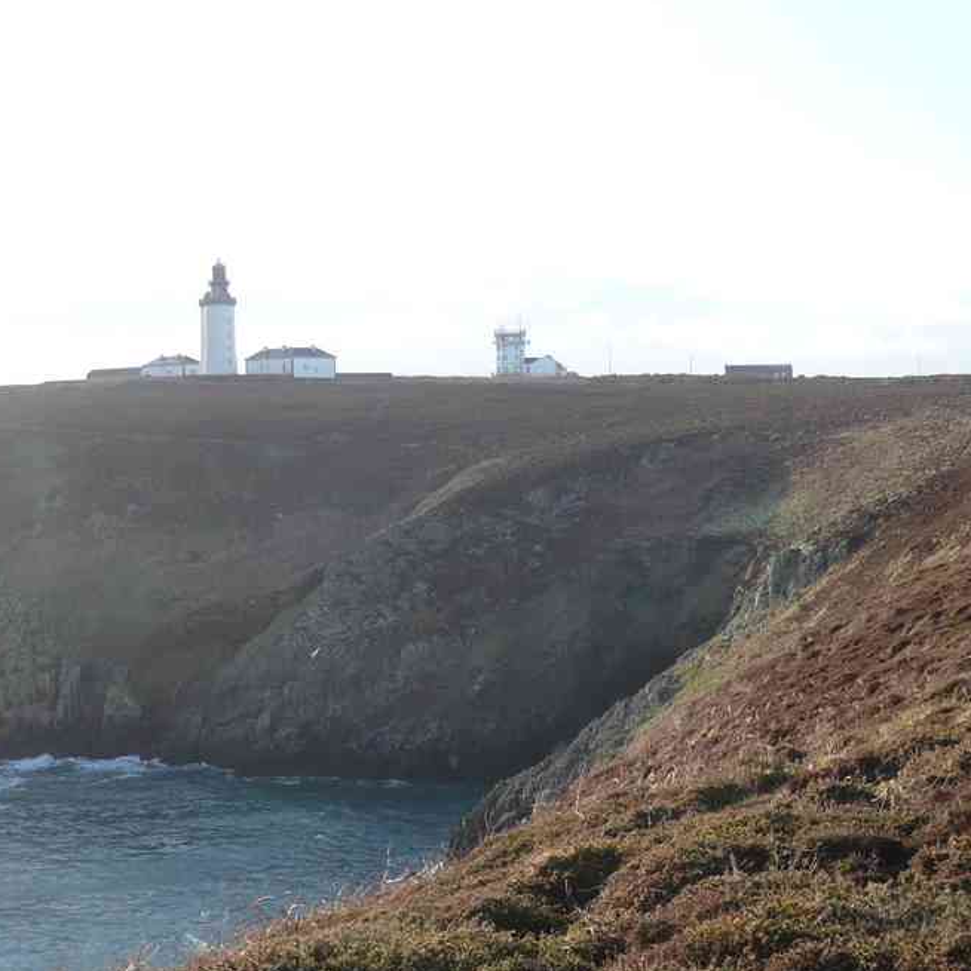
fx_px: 2095
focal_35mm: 66
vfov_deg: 26.1
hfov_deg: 26.1
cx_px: 407
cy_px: 487
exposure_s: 1/400
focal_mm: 6
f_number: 2.9
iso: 100
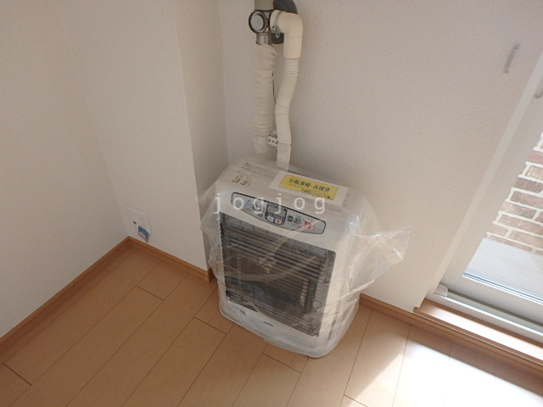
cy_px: 204
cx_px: 272
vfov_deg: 63.4
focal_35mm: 21
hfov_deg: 79.0
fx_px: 329
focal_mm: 3.7
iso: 200
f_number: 3.5
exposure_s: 1/50
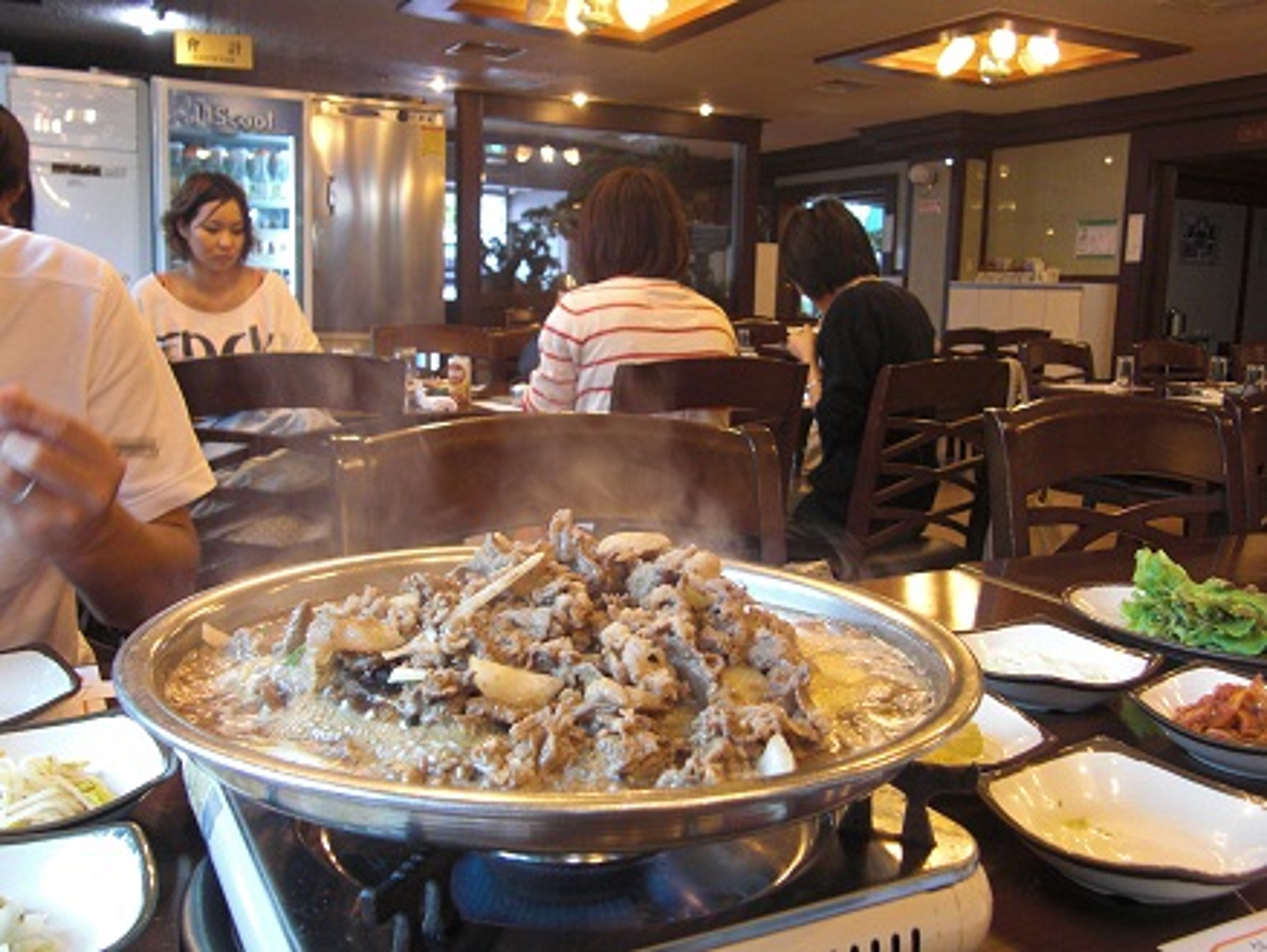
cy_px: 476
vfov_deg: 43.0
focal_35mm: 33
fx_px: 1209
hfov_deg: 55.3
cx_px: 634
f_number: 2.7
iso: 200
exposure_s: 1/25
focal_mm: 5.8
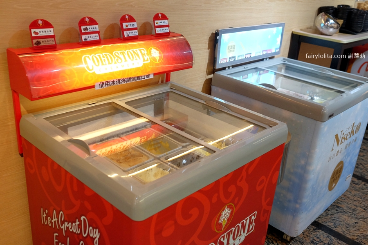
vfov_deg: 37.9
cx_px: 184
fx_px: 358
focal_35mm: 35
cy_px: 122
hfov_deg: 54.4
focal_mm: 23
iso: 1600
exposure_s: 1/85
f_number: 3.2
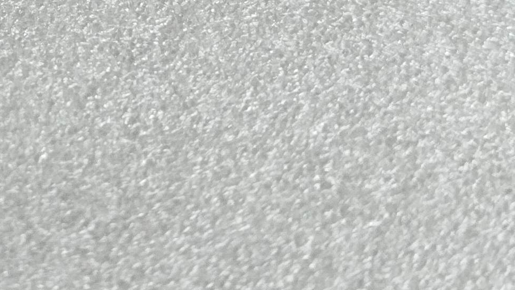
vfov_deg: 9.7
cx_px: -28
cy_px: -156
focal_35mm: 121
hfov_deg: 17.2
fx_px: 1653
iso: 150
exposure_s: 1/120
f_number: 1.79
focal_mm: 4.71
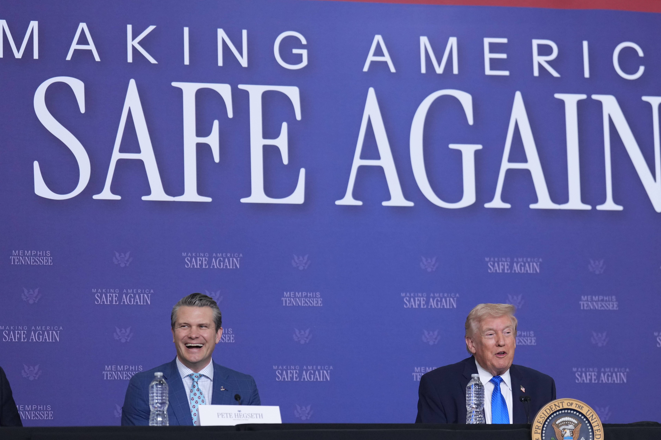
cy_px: 247
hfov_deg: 15.3
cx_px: 402
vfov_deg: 10.2
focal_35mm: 134
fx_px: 2460
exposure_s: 1/800
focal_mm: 105
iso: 2000
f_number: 2.8
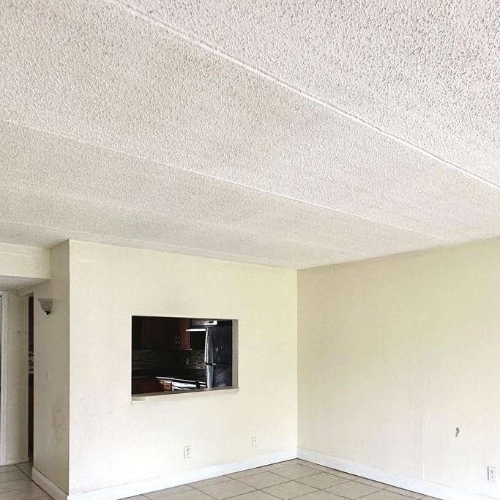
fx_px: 474
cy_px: 337
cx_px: 351
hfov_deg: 54.0
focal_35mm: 29
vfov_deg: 54.4
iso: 80
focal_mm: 2.22
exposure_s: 1/99
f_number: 2.2
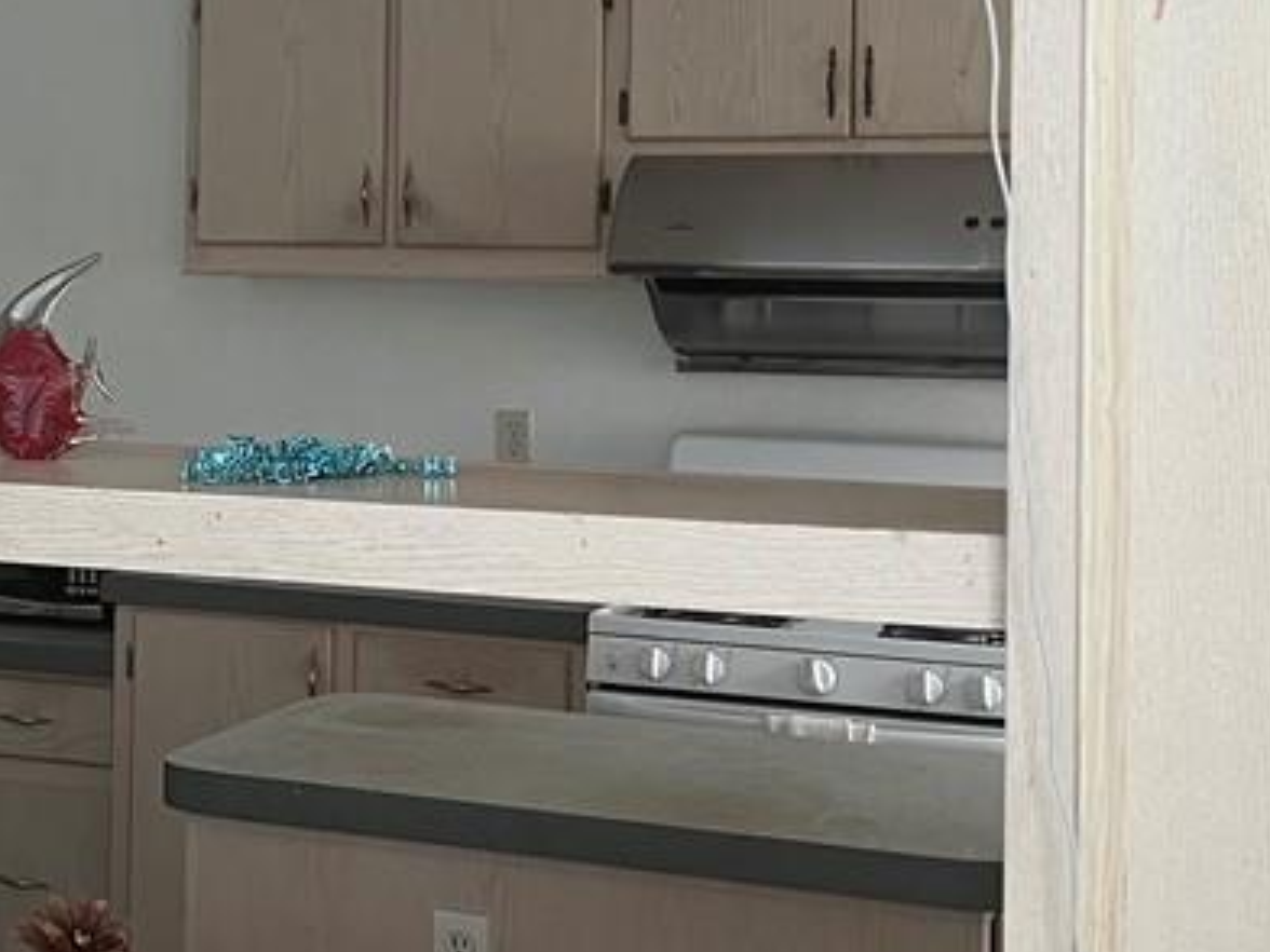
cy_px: 175
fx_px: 2495
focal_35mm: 68
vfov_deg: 21.3
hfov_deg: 27.8
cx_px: 201
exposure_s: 1/60
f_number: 1.5
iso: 100
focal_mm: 5.7
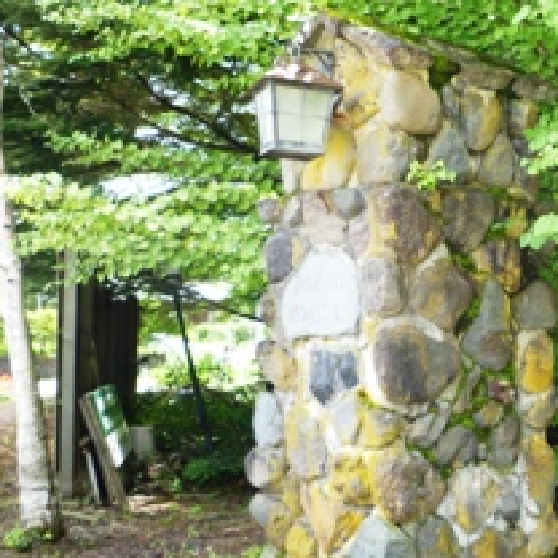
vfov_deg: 33.4
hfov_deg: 31.5
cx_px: 520
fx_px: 930
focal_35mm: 51
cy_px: 274
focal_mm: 4.4
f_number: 2.8
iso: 80
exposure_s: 1/60
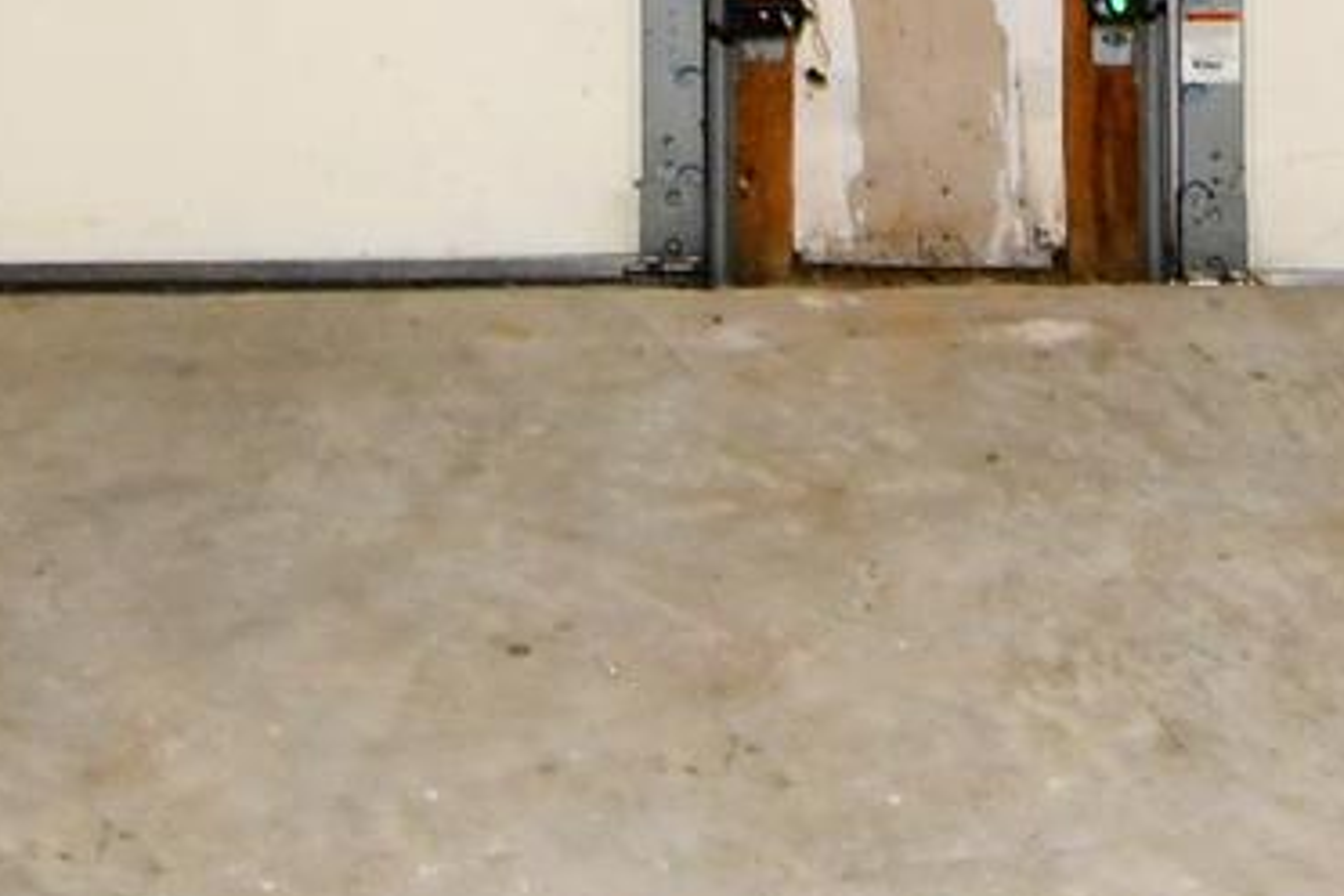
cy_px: -1035
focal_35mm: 99
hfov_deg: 20.6
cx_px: 842
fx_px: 3696
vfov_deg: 11.9
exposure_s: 1/60
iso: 500
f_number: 4
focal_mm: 12
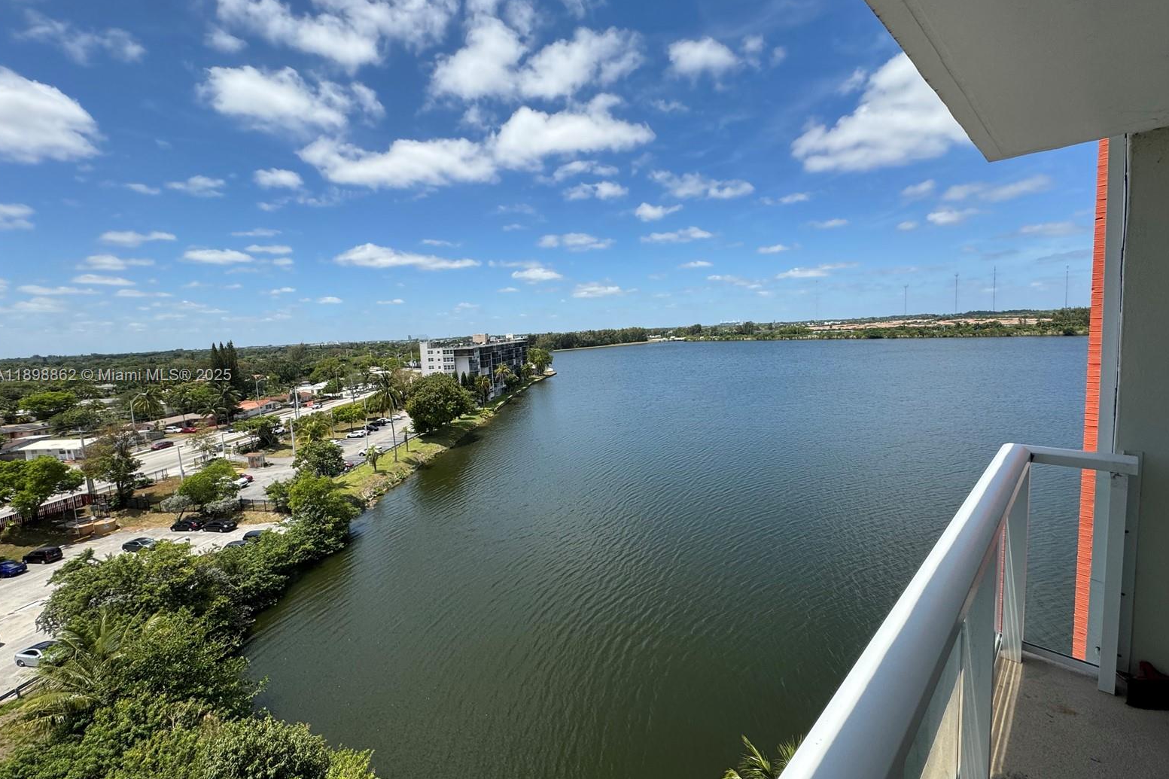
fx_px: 487
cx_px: 593
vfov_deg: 77.3
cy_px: 376
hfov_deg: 100.4
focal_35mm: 15
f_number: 2.2
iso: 50
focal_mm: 2.22
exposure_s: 1/2028
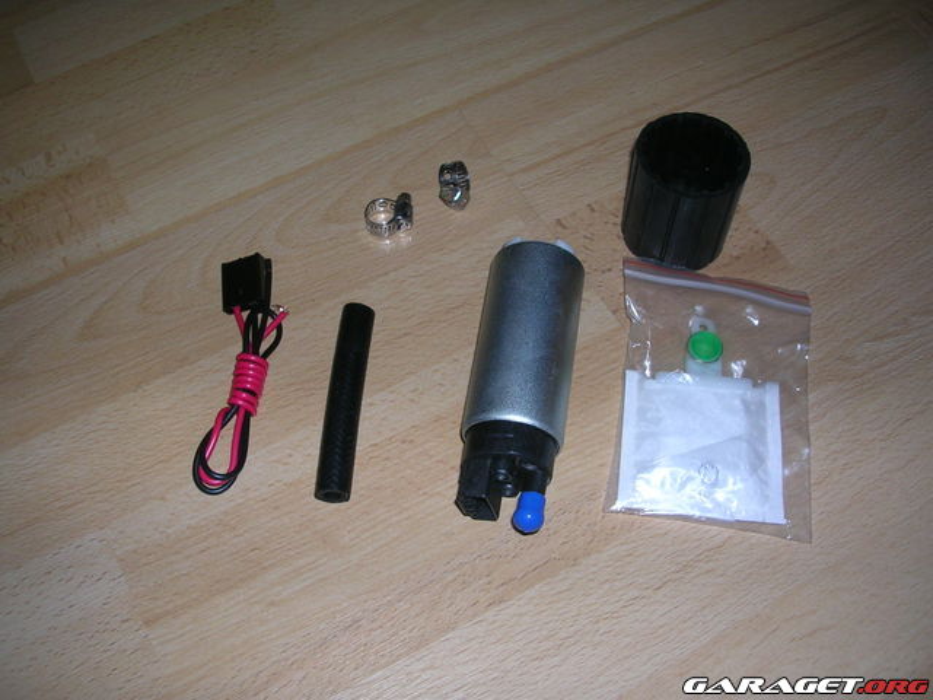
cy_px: 350
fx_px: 1024
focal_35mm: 38
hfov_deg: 49.0
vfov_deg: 37.7
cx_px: 466
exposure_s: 1/60.1
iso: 50
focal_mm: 5.8
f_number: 2.8
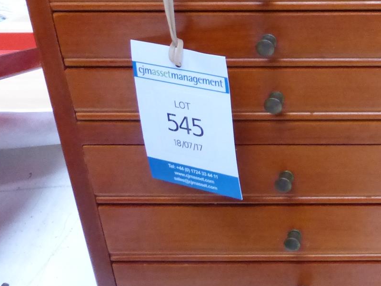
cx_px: 489
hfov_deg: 23.9
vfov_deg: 19.8
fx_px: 792
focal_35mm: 72
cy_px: -9
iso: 800
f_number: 3.3
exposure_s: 1/60
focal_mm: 4.3
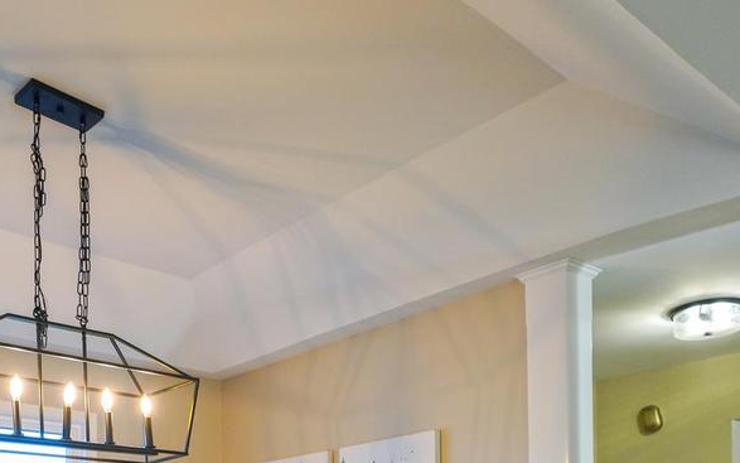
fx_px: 807
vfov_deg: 27.3
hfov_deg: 48.6
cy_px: 585
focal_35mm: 40
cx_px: 256
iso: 800
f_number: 4
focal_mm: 16
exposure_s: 1/160
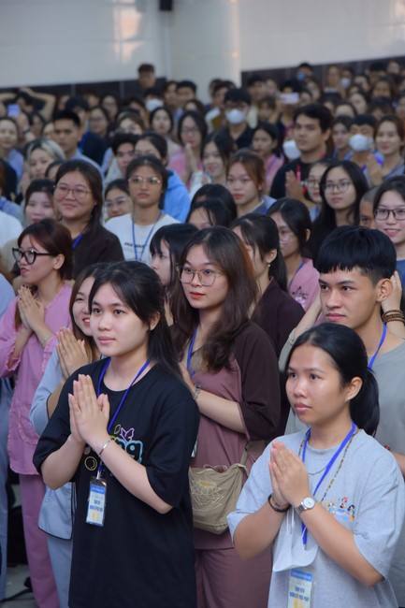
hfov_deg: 13.0
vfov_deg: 19.5
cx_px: 202
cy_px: 304
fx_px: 1773
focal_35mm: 105
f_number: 5.6
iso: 1250
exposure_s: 1/125
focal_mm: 105
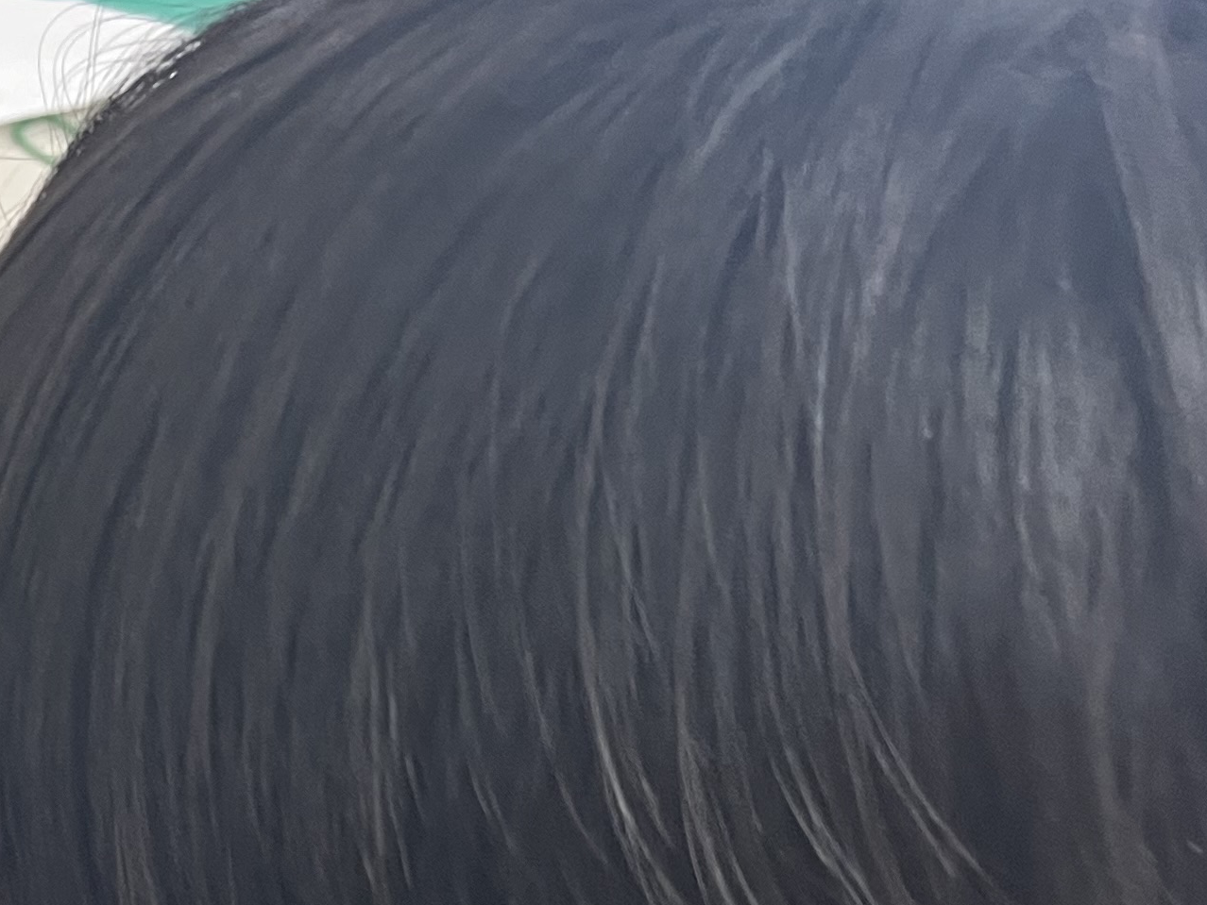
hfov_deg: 21.4
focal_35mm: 82
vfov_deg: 17.0
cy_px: 1168
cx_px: -399
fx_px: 2860
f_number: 1.6
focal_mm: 5.1
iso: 125
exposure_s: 1/60
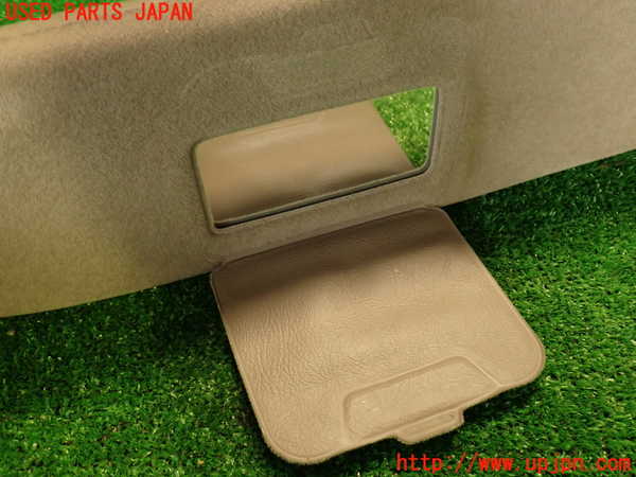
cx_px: 318
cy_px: 238
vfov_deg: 39.7
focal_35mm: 36
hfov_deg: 51.4
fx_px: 661
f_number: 2.5
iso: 400
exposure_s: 1/40
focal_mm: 6.37
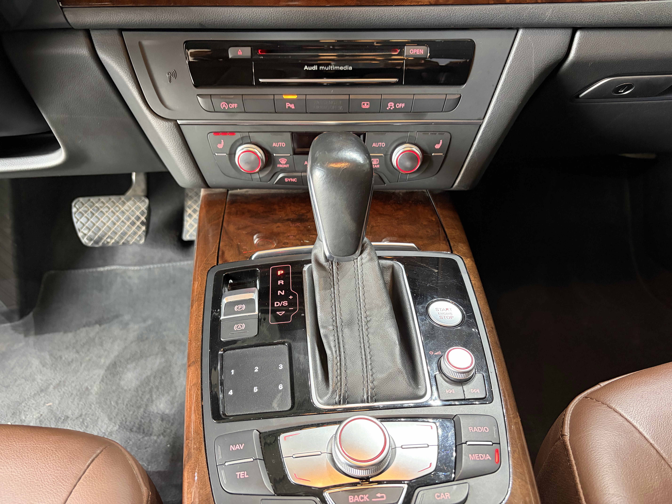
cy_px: 252
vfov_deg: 53.1
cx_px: 336
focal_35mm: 26
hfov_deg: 67.3
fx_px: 505
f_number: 1.6
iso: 400
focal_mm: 5.96
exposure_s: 1/33
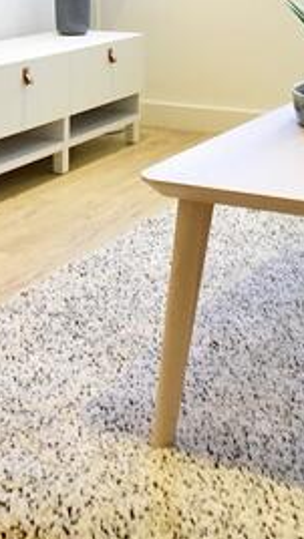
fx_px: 859
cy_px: -95
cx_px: 181
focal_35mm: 60
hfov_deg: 20.1
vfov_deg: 30.2
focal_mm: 10
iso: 800
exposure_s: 1/80
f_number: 3.5
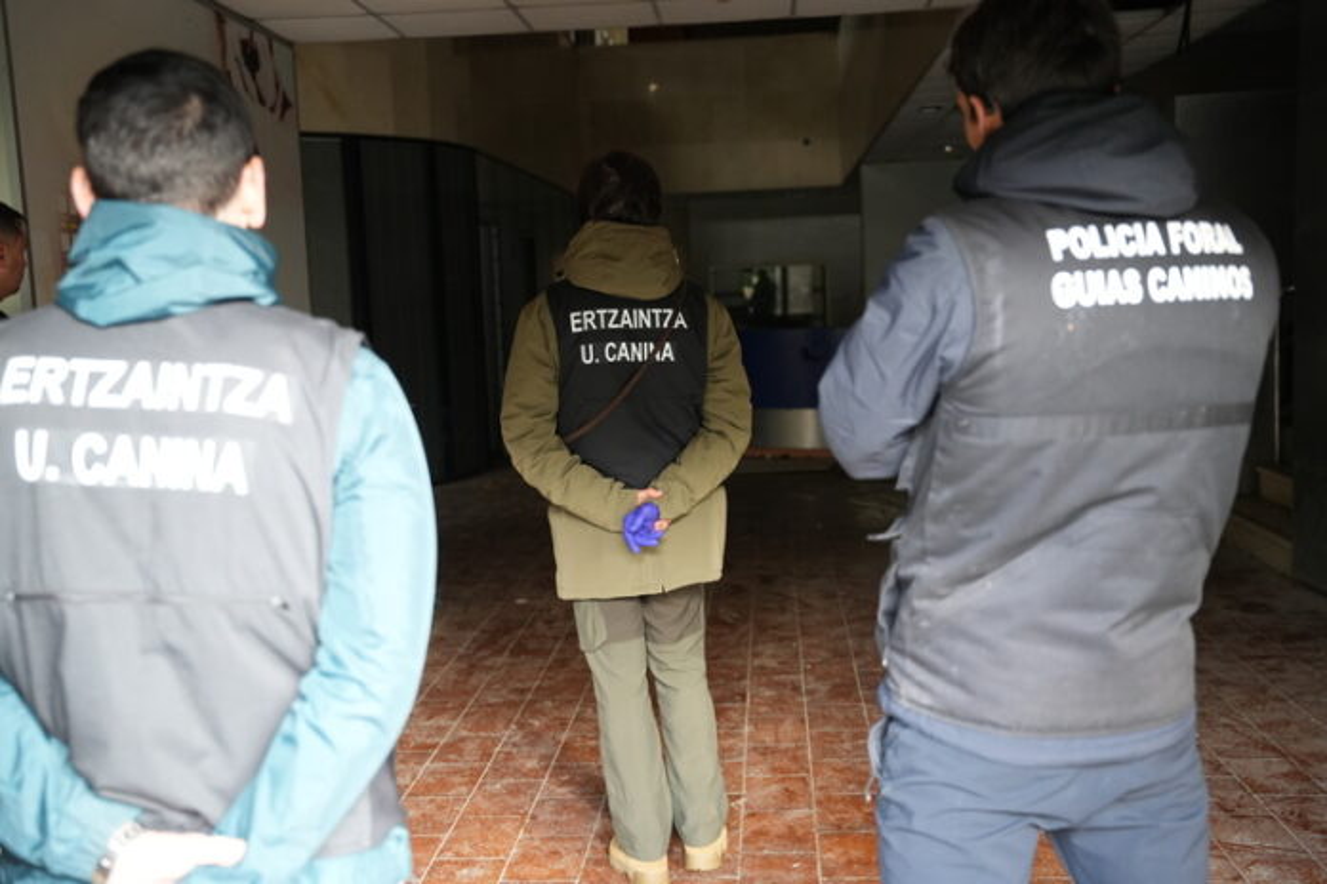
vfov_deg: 33.3
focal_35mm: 40
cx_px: 664
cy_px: 442
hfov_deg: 48.4
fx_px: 1478
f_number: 2.8
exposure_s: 1/160
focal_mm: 40.1
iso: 2500
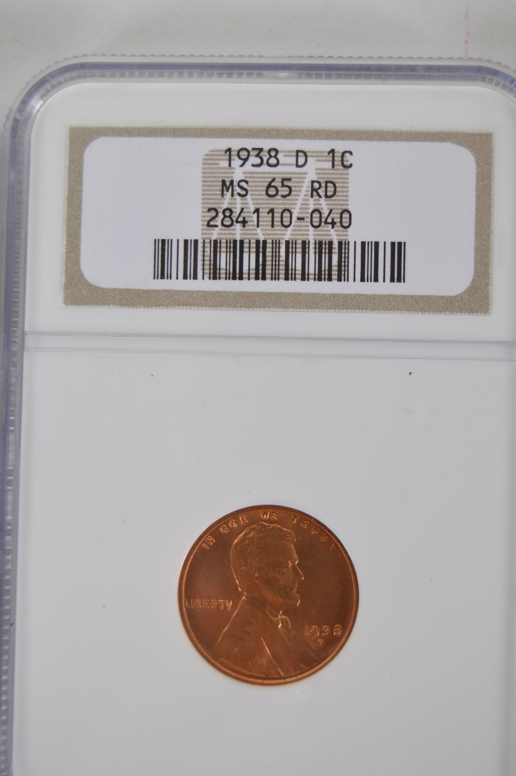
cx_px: 258
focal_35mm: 72
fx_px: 1551
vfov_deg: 28.1
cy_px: 388
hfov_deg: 18.9
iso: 100
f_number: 5.6
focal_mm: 48
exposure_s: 1/80
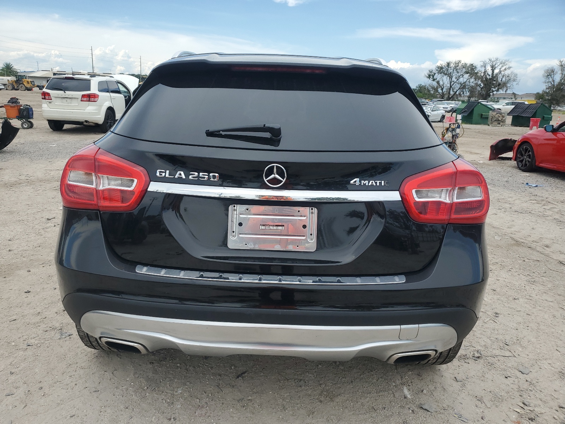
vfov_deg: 53.1
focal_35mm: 26
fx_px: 424
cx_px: 282
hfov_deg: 67.3
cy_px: 212
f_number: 1.5
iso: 50
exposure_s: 1/2500
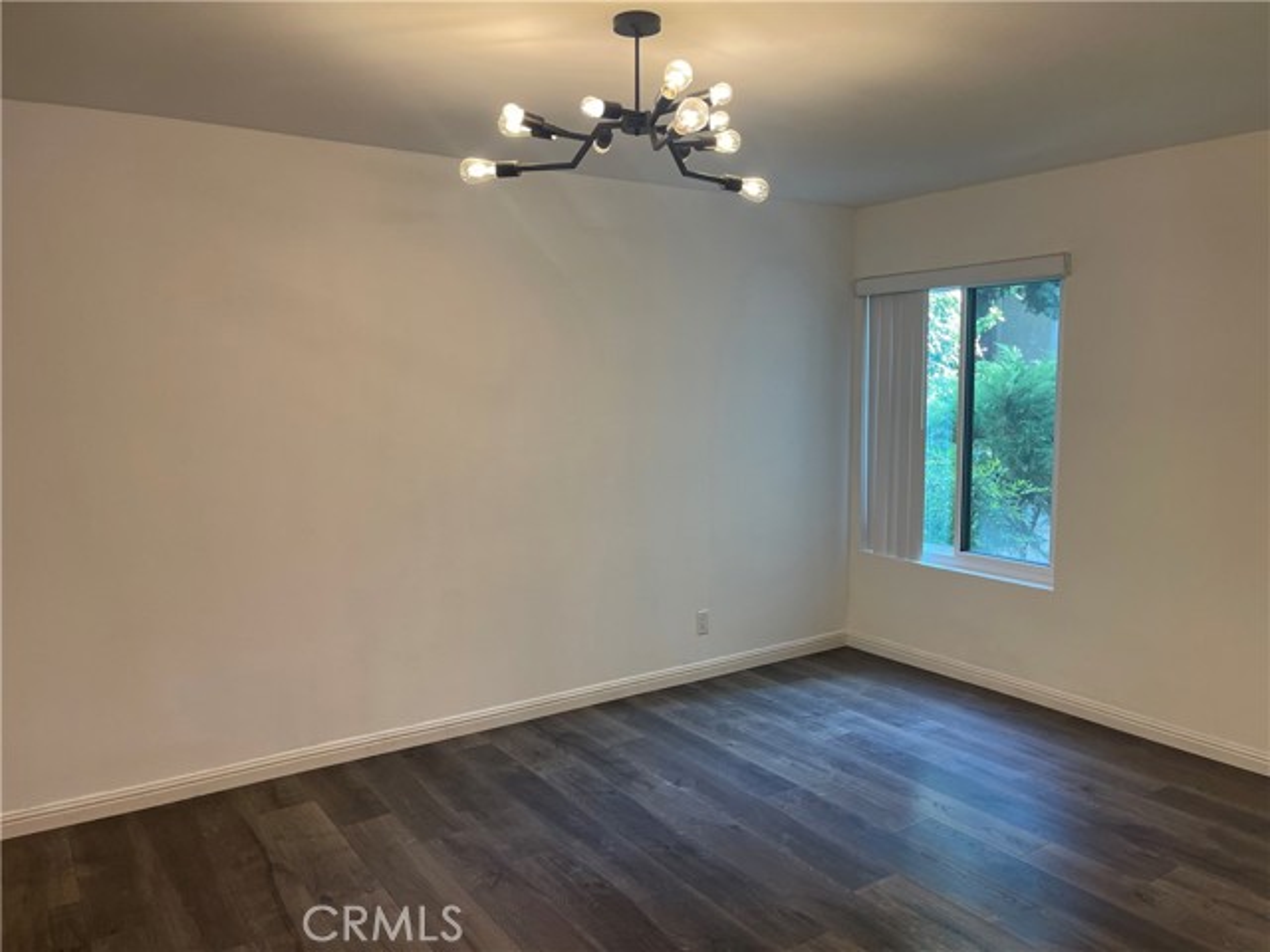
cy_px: 476
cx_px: 635
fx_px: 954
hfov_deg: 67.3
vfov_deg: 53.1
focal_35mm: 26
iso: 125
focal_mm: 5.1
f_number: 1.6
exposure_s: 1/120
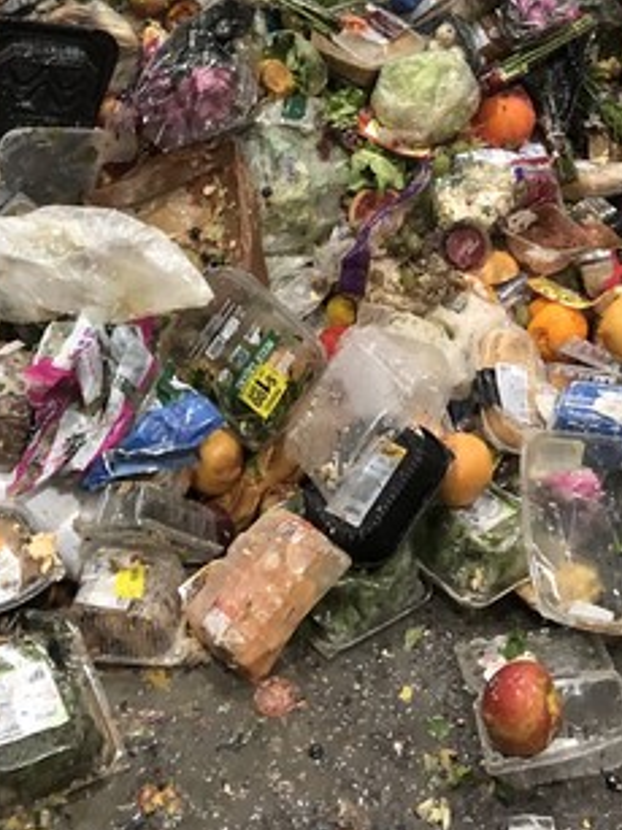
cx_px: 387
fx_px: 1750
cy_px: -105
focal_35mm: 73
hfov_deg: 20.1
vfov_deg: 24.7
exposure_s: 1/15
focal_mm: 3.99
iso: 64
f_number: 1.8
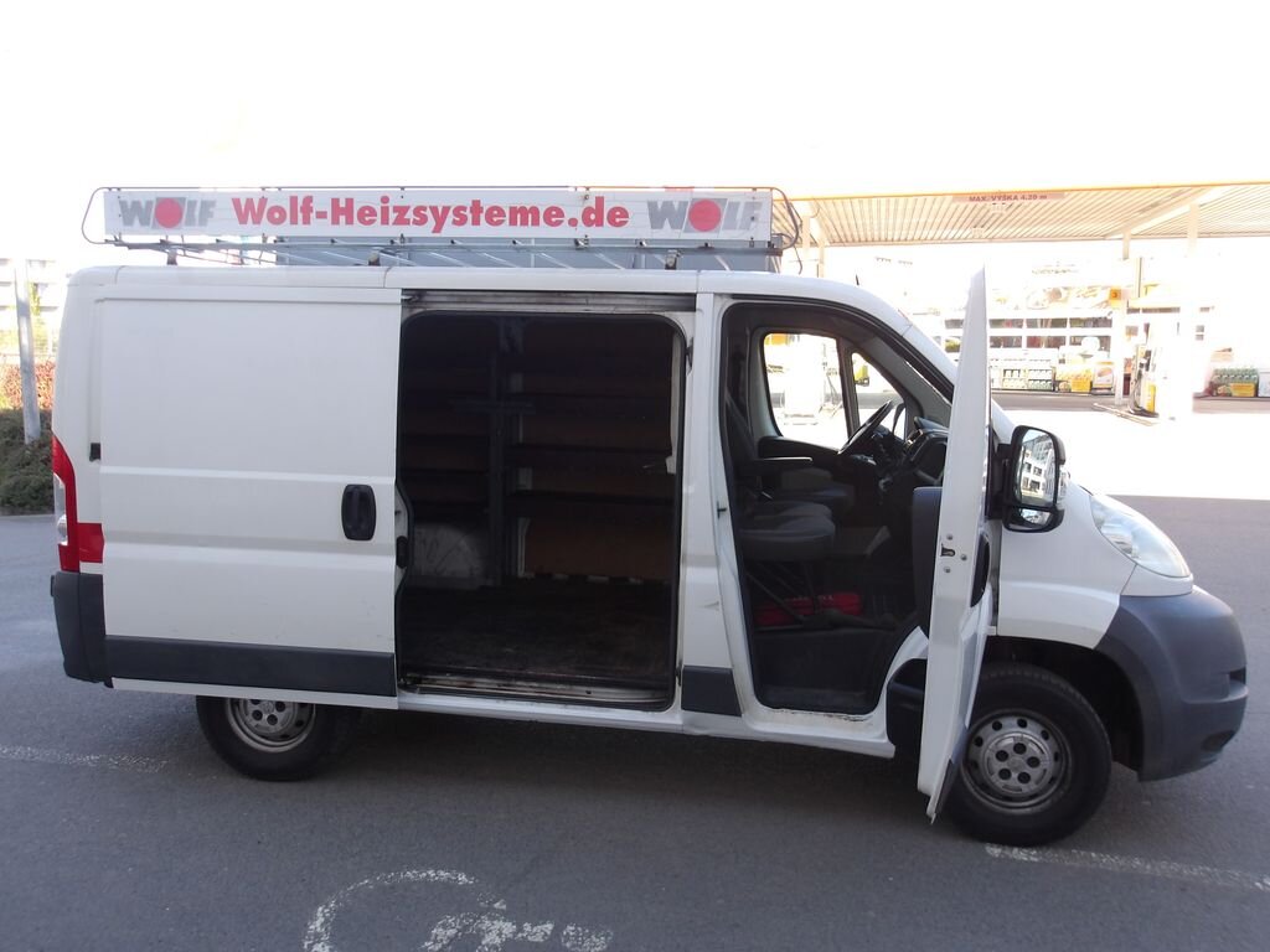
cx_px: 635
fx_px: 991
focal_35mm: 27
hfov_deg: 65.3
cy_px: 476
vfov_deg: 51.4
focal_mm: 4.9
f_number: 3
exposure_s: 1/188
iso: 100
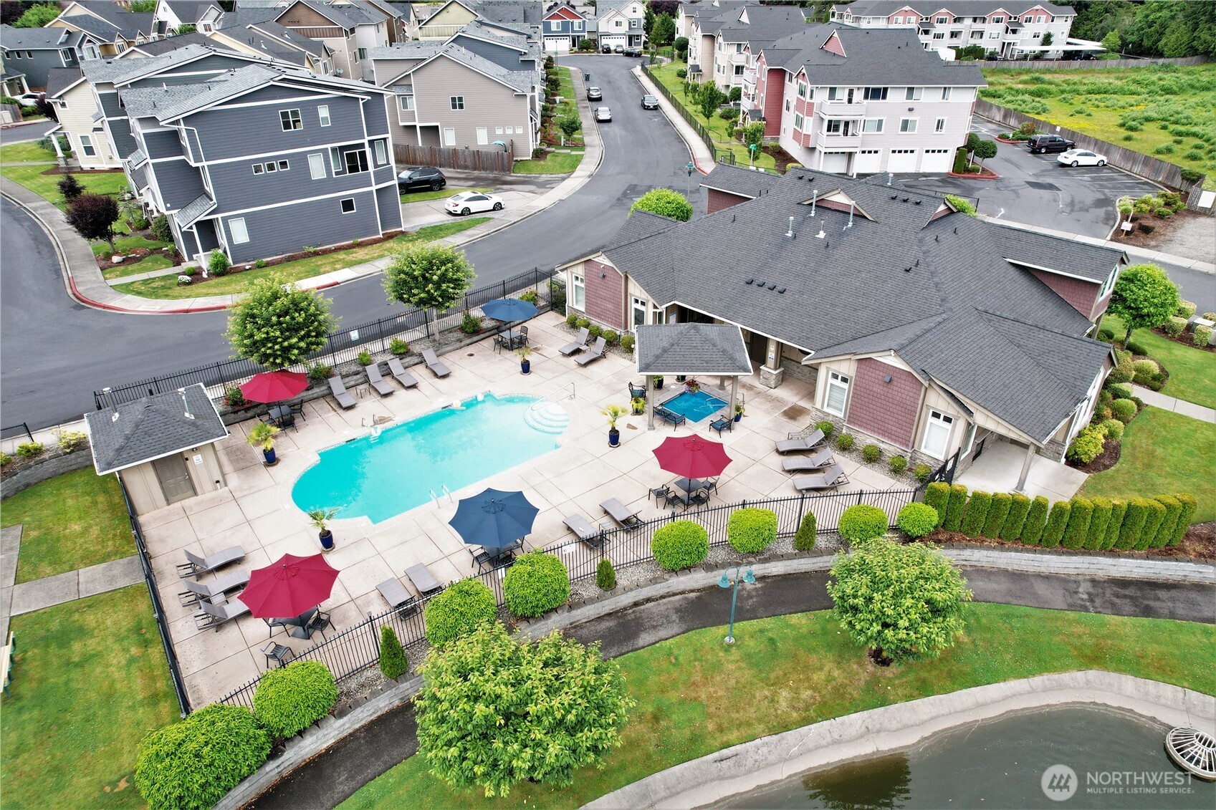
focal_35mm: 22
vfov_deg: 57.2
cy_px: 405
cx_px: 608
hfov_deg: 78.6
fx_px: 743
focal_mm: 8.38
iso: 100
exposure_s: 1/2000
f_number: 2.8
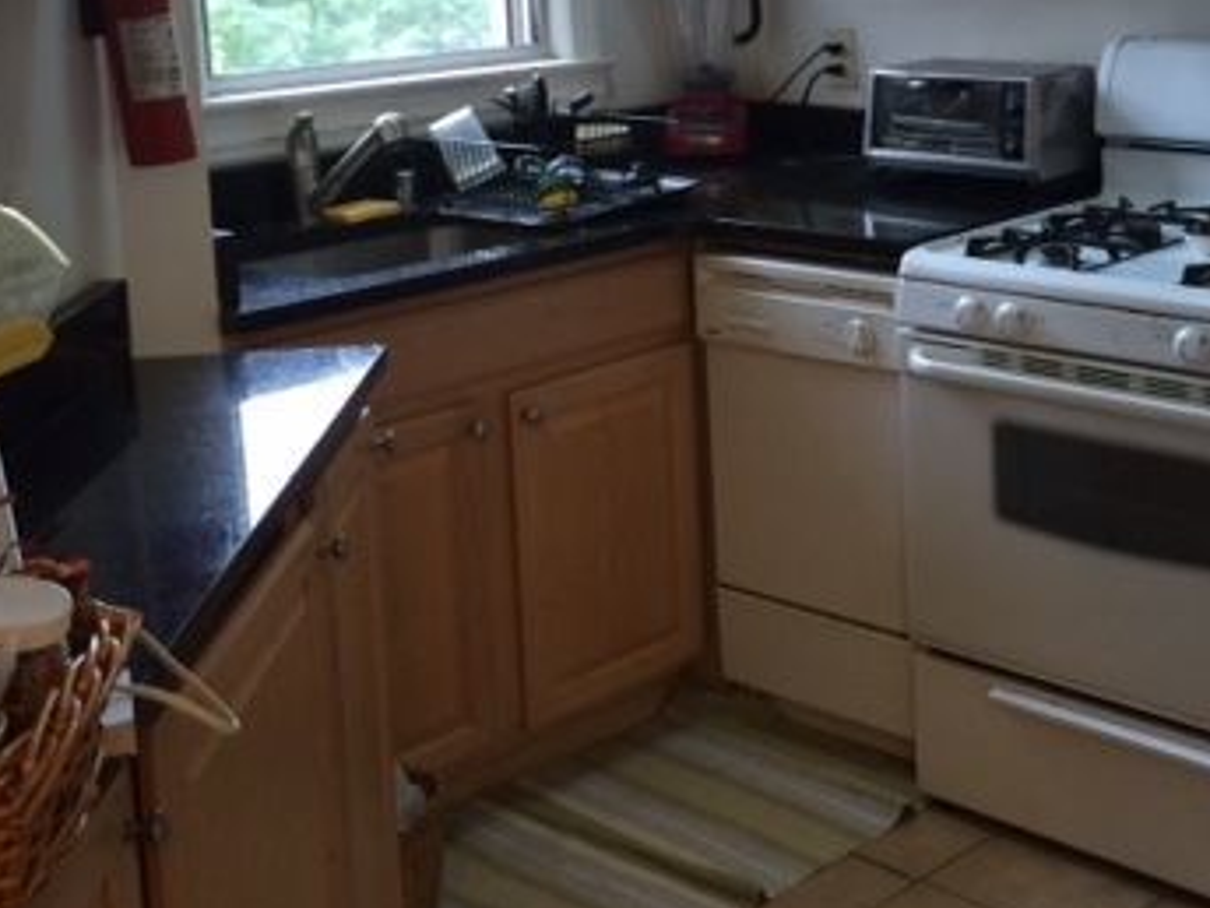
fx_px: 1888
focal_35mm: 54
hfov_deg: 34.9
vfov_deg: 26.6
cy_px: 194
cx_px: 876
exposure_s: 1/30
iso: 100
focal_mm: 4.15
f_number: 2.2
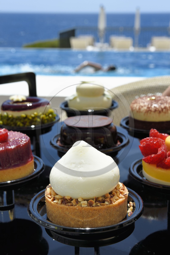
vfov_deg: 33.4
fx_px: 425
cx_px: 85
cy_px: 128
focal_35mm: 60
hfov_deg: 22.6
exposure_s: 1/160
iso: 200
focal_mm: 60
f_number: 20
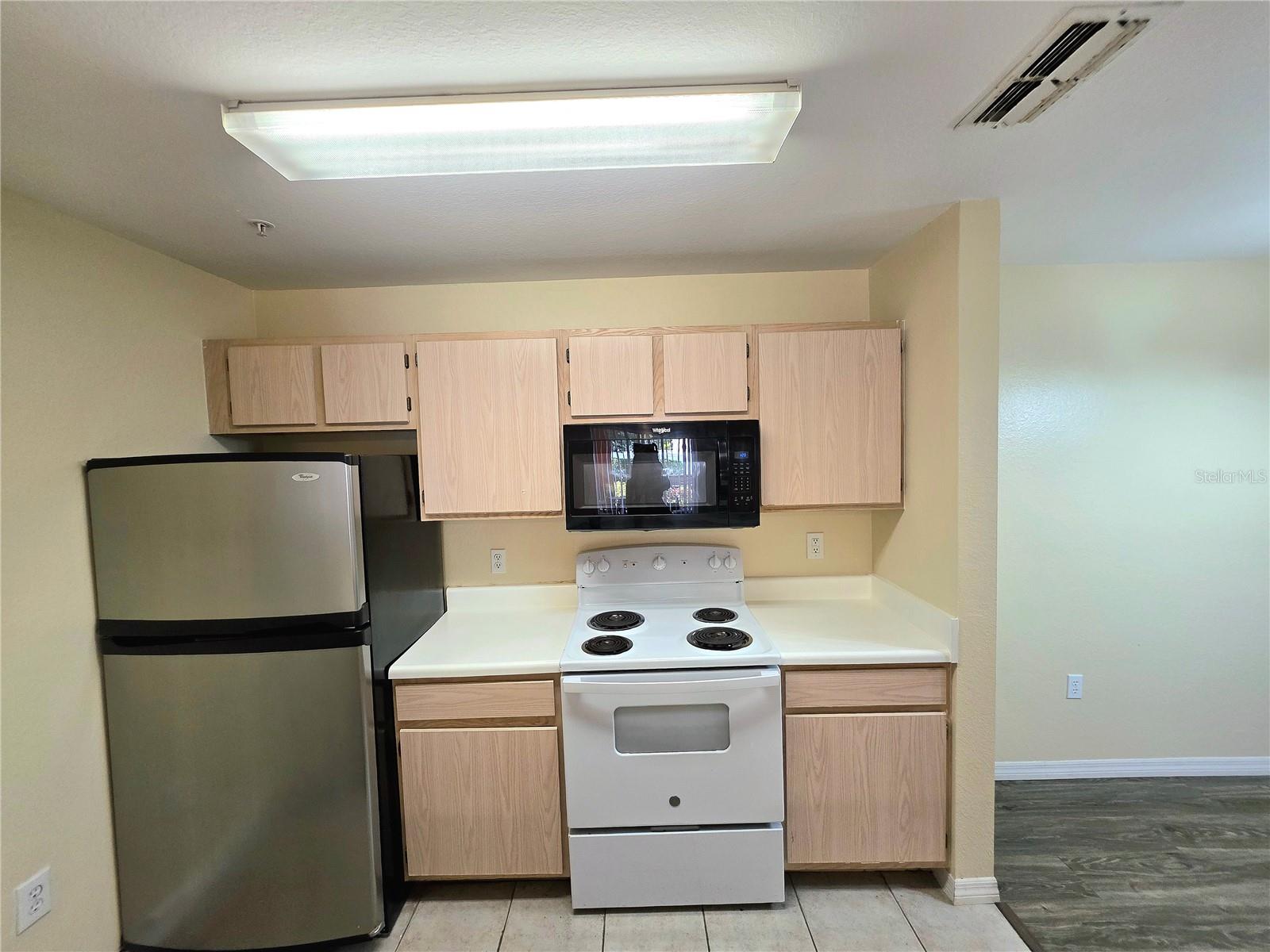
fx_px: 477
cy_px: 476
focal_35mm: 13
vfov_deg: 89.9
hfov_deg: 106.2
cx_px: 635
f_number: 1.9
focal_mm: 2.2
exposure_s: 1/120
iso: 160
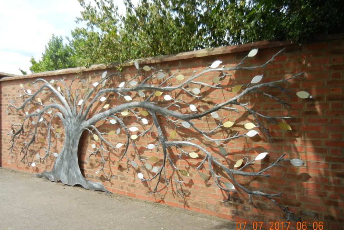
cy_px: 121
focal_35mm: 32
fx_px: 306
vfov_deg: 41.1
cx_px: 168
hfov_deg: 58.7
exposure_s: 1/735
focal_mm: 5.4
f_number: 3.5
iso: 160
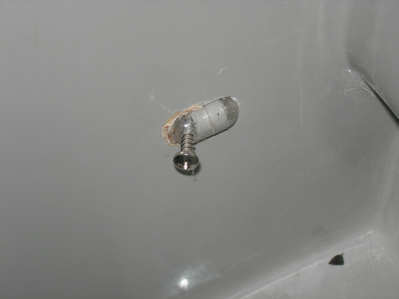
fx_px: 1187
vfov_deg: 14.4
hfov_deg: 19.1
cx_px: 200
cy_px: 150
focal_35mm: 103
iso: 64
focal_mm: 21.3
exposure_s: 1/60.1
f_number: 4.6
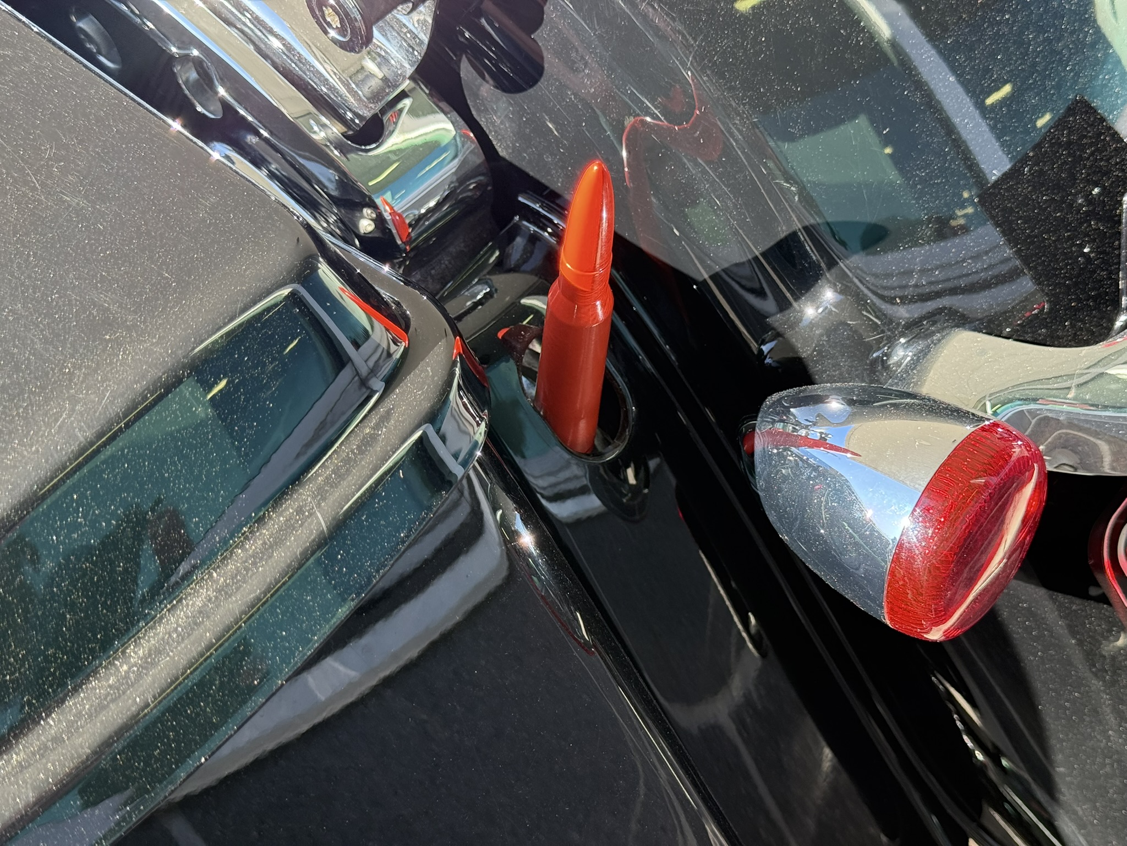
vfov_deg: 30.3
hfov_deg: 39.7
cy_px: 423
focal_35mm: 48
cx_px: 564
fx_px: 1563
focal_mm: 6.76
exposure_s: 1/242
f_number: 1.78
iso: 125
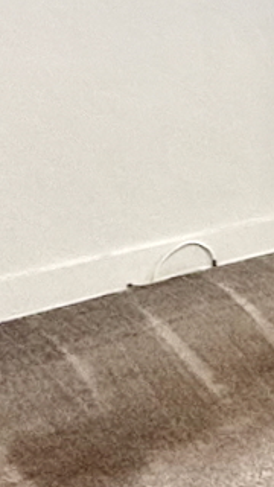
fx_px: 788
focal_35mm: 61
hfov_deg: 13.3
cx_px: 697
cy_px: 93
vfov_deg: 33.3
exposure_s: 1/120
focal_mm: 2.22
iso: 320
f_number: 2.2
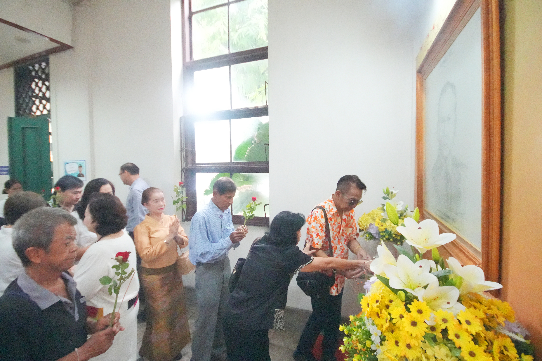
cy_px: 180
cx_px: 271
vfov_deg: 77.3
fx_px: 226
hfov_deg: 100.4
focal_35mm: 15
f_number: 4
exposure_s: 1/160
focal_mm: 10
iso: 16000
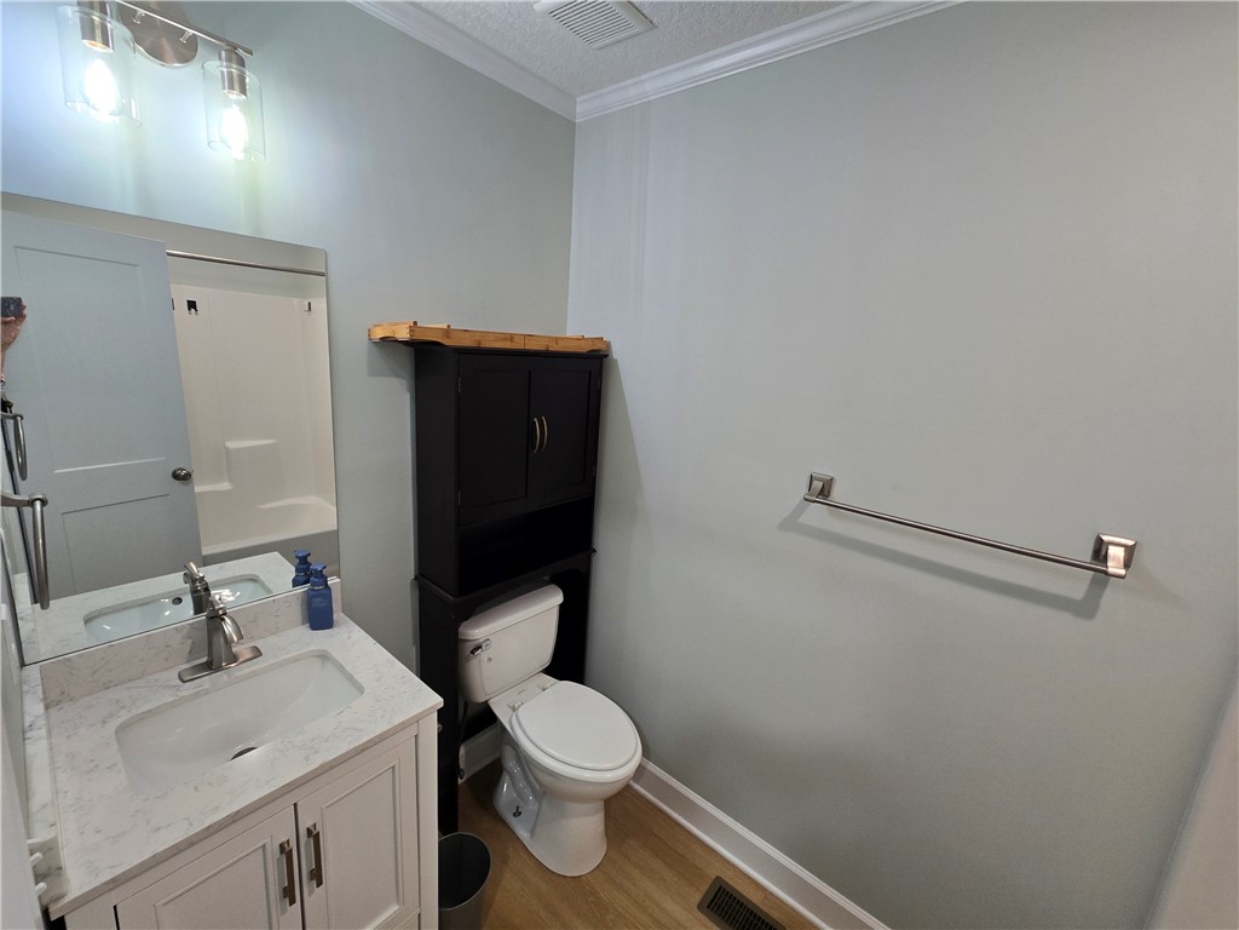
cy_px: 465
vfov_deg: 89.9
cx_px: 620
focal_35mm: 13
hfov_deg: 106.2
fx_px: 465
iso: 100
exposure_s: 1/60
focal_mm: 2.2
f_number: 2.2
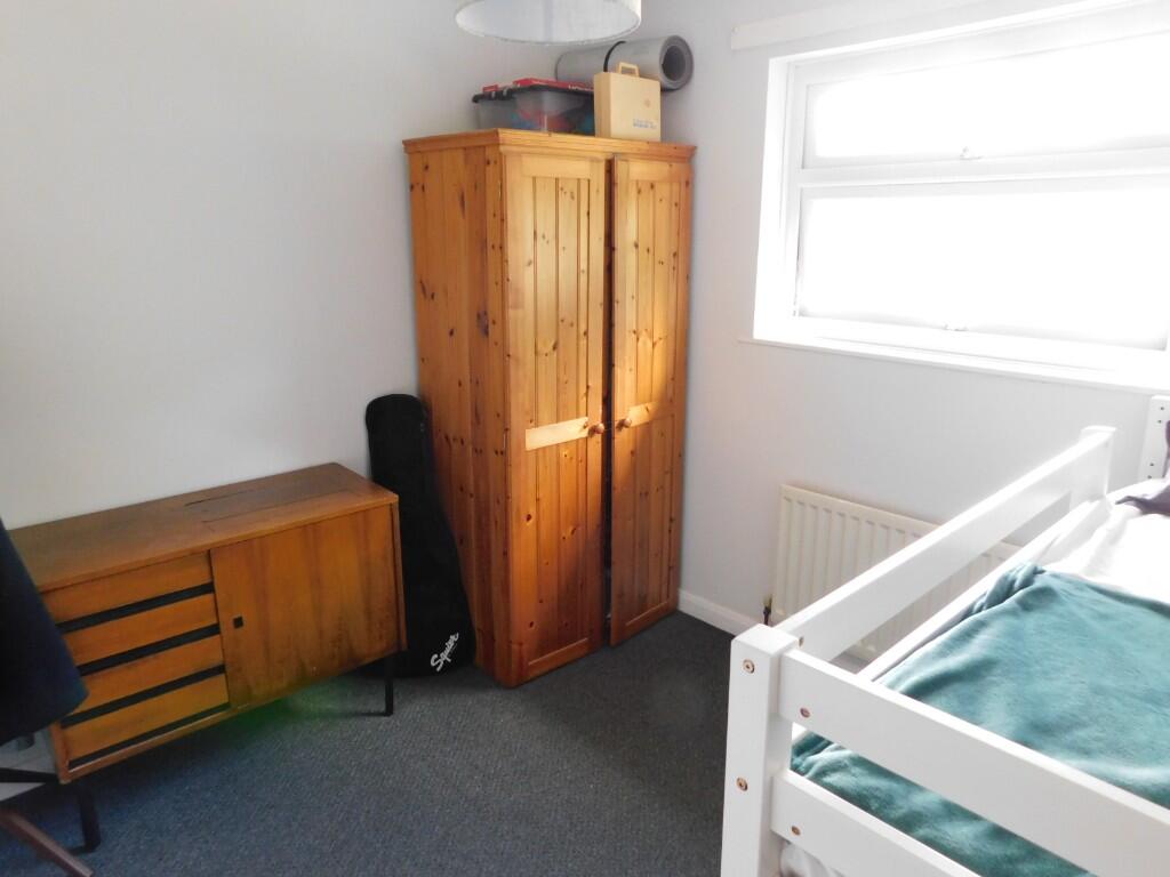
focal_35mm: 23
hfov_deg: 73.9
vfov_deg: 58.9
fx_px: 777
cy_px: 438
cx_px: 585
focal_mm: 4
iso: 400
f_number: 3
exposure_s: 1/20
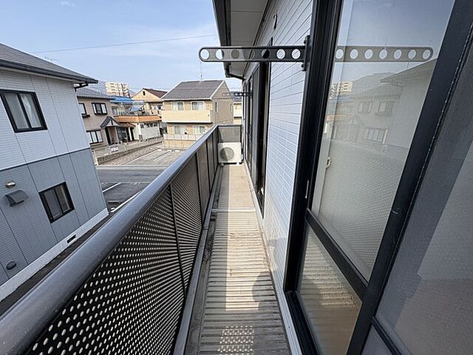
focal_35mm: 14
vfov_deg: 85.7
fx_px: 191
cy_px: 178
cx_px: 236
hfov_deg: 102.1
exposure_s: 1/910
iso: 40
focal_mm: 2.22
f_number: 2.2
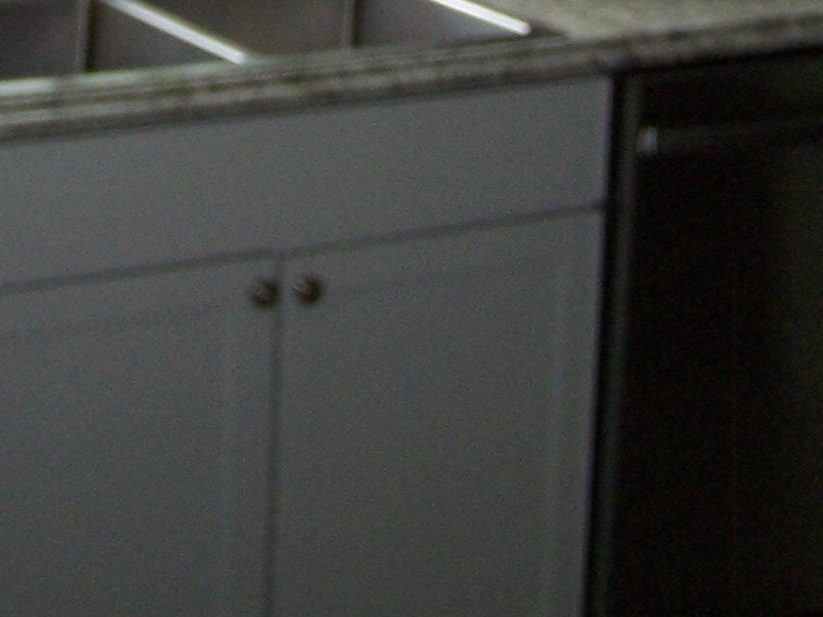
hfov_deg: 16.8
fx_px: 2758
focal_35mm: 116
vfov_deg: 12.2
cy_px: -279
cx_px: 91
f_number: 2.8
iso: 140
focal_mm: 6.3
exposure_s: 1/60
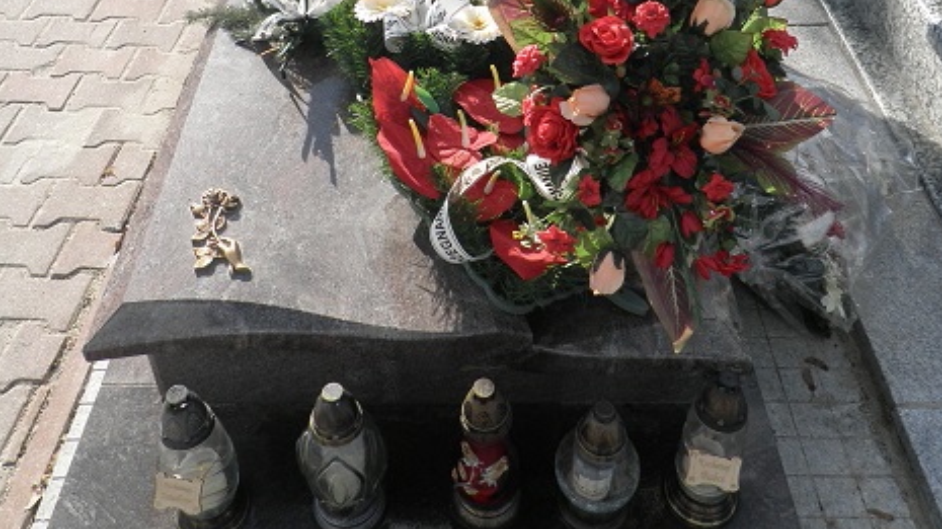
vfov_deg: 31.4
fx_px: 899
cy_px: 65
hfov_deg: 55.3
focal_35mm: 36
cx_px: 482
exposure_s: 1/80
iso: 64
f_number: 8.3
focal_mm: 4.3
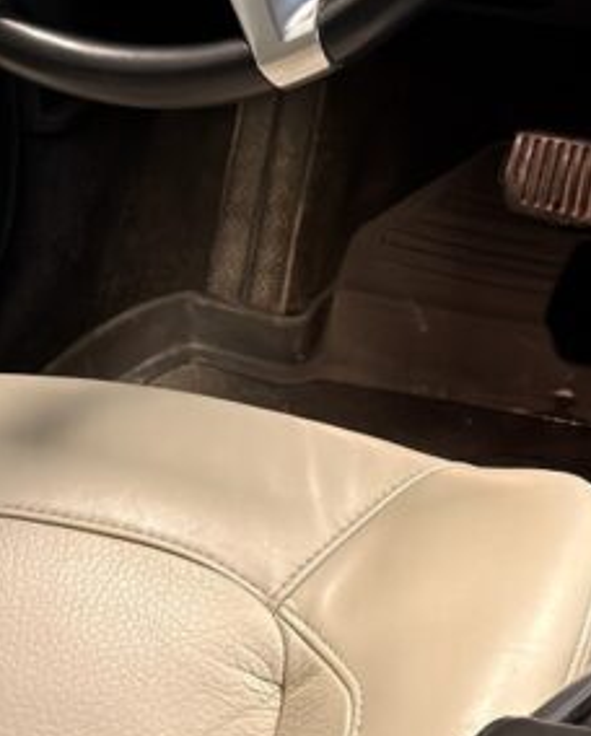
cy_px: -21
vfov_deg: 15.3
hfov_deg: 12.4
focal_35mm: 123
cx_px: 575
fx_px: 2684
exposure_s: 1/44
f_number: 1.78
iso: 250
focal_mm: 6.76
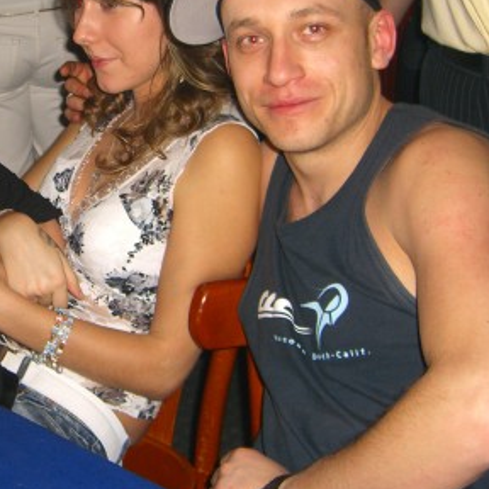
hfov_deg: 24.1
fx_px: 1119
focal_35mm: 70
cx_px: 61
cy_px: 146
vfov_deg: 24.5
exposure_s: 1/60
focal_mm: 7.9
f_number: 2.8
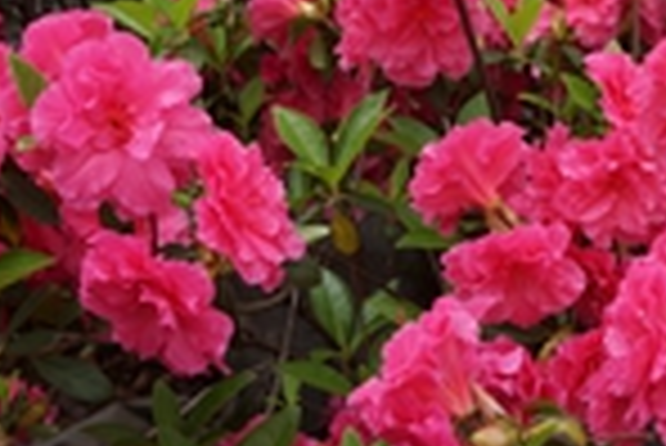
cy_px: -29
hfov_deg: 23.8
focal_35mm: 84
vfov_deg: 15.9
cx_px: 522
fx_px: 1555
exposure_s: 1/125
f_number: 5.6
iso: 100
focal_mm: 21
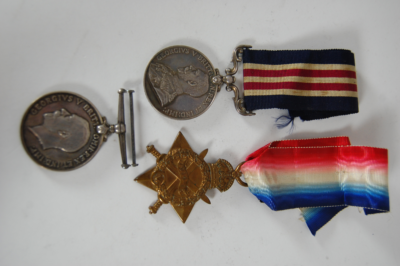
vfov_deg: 34.1
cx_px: 200
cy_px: 133
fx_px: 433
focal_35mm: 39
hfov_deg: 49.6
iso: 400
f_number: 5
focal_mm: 26
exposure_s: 1/60
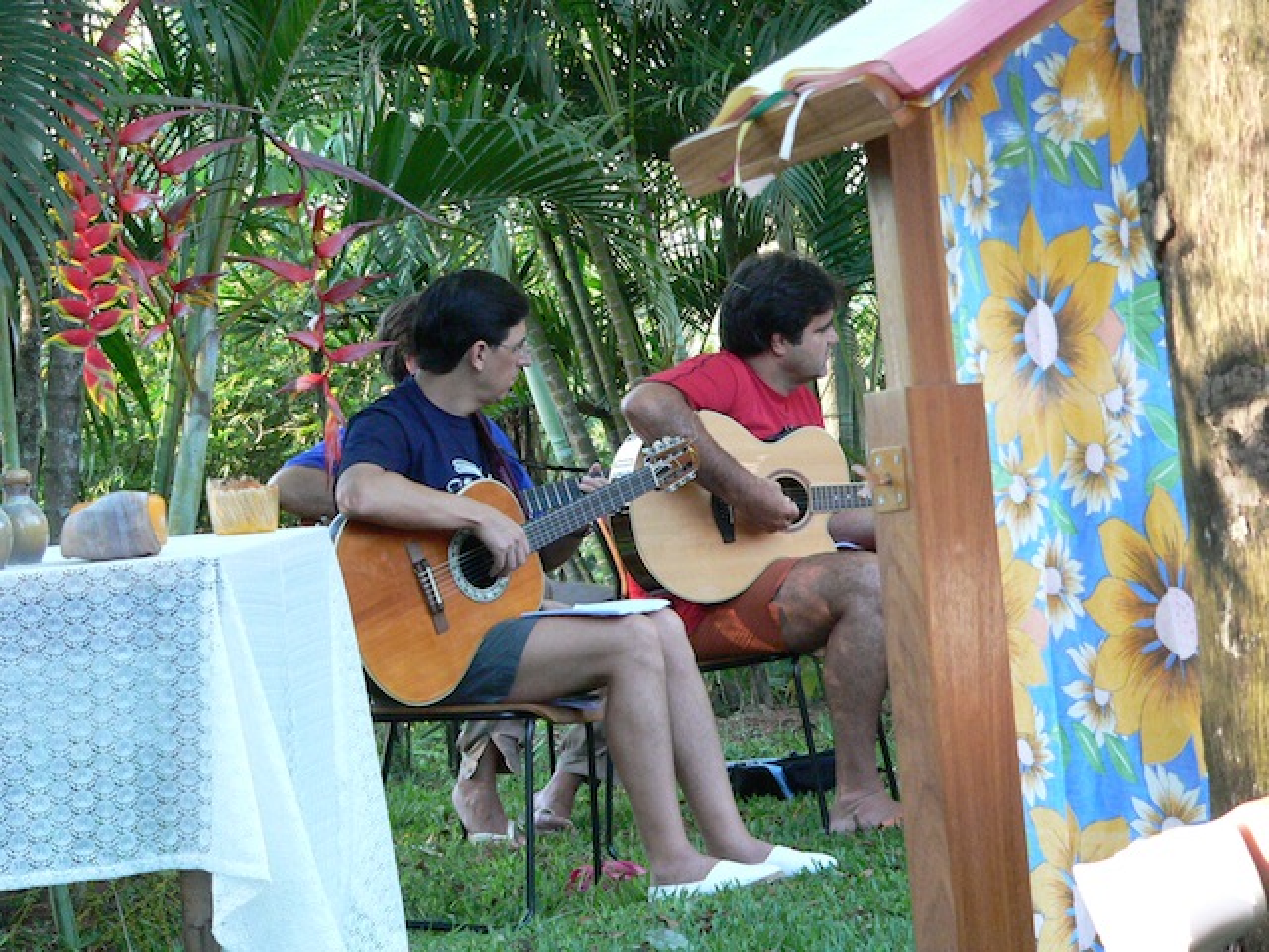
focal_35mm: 113
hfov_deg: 17.4
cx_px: 634
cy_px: 476
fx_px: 4143
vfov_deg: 13.1
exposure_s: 1/100
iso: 400
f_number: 3.7
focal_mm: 18.8
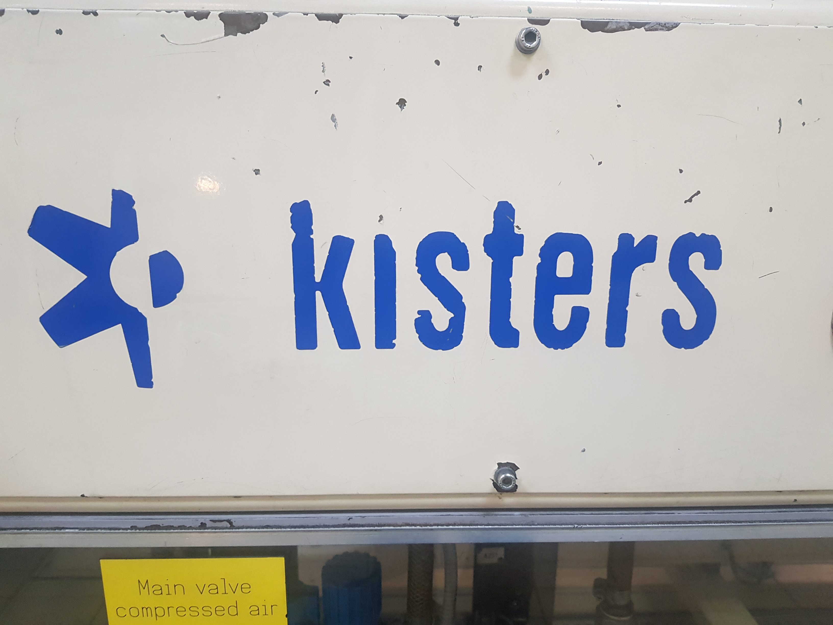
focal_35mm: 26
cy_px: 312
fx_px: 626
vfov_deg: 53.1
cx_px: 416
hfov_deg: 67.3
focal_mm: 4.3
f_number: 1.7
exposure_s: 1/33
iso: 200
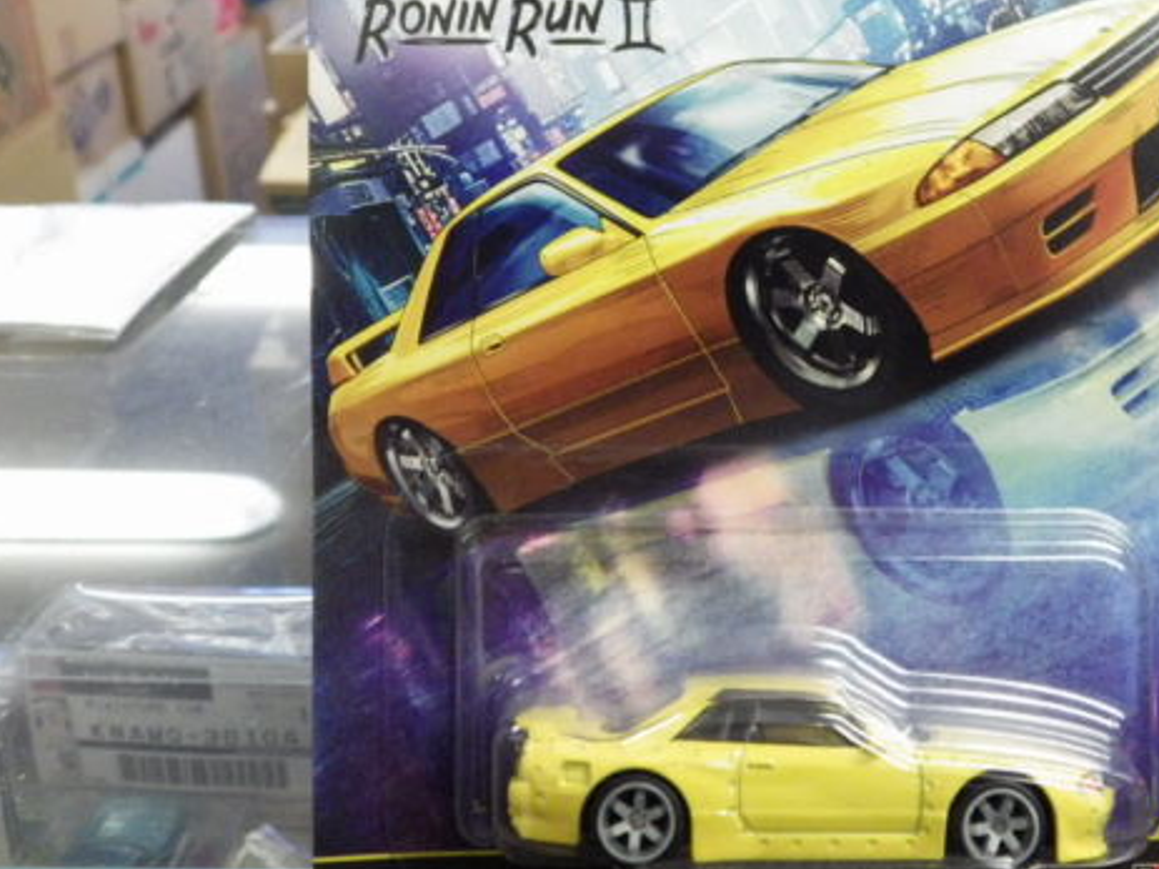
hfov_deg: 39.9
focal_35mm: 47
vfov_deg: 30.7
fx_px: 1573
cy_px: 316
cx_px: 786
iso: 800
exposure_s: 1/50
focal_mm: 6.2
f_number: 3.4
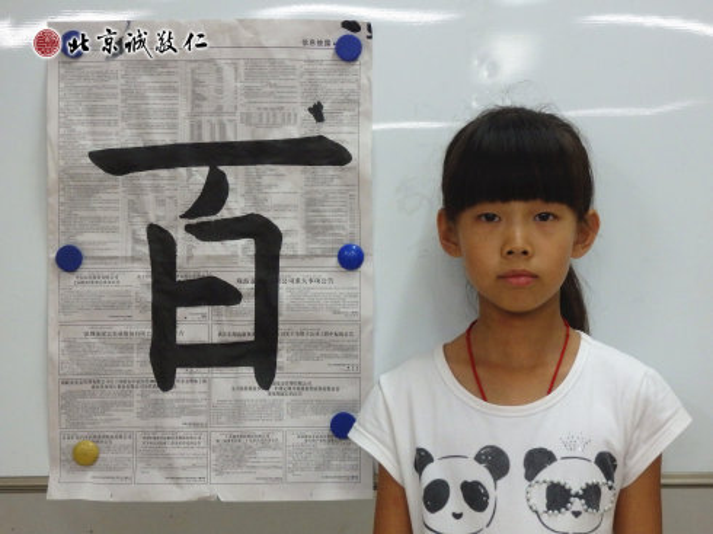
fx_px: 1503
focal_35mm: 73
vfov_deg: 20.1
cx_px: 356
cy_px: 267
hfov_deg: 26.7
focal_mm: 13.1
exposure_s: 1/60
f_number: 4.5
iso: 800
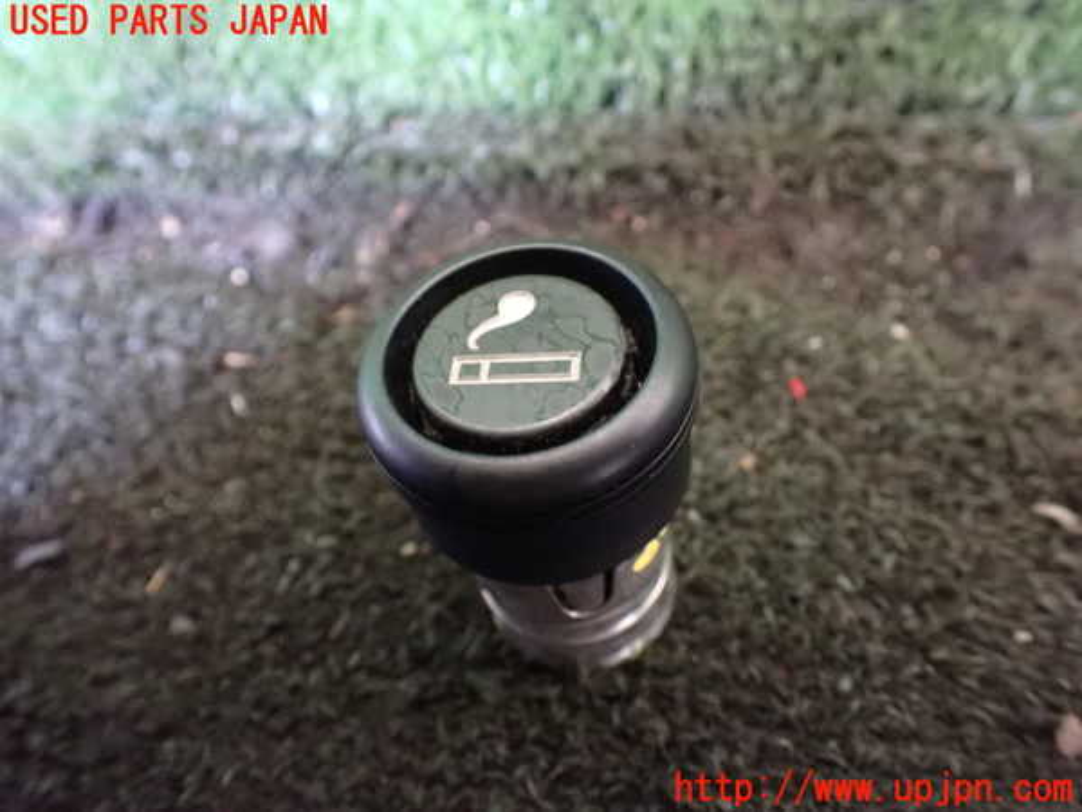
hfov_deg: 60.0
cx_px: 541
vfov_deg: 46.8
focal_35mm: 30
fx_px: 938
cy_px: 406
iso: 1600
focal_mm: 5.4
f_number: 2.3
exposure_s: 1/30
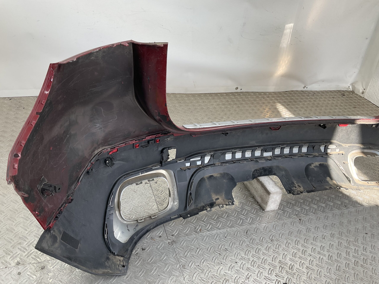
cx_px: 190
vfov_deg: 48.2
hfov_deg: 61.7
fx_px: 318
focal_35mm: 29
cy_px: 142
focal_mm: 3
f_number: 1.8
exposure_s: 1/106
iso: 16
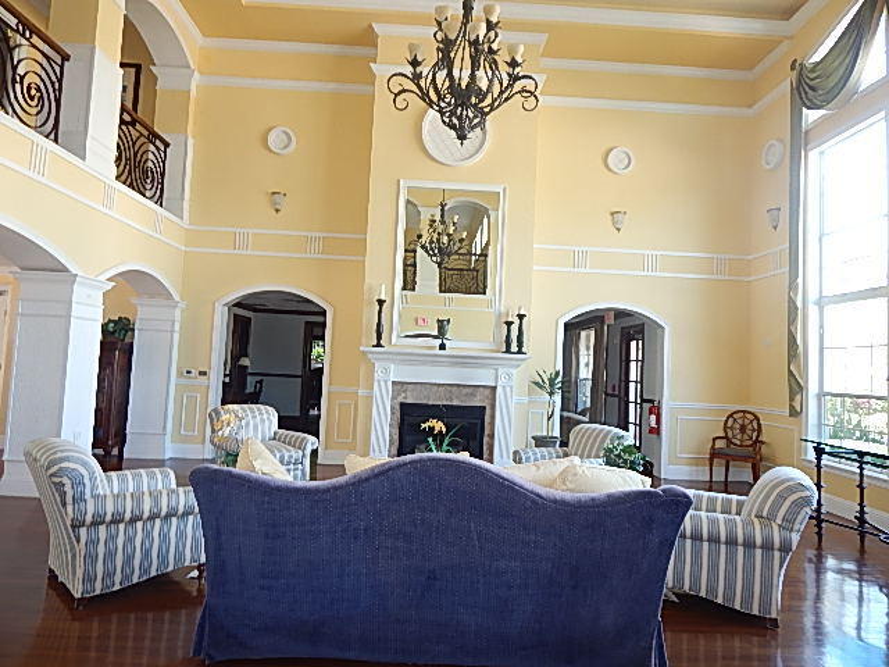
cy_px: 334
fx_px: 591
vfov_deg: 58.9
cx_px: 444
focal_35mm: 23
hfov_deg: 73.9
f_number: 3
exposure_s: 1/30
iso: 125
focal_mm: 4
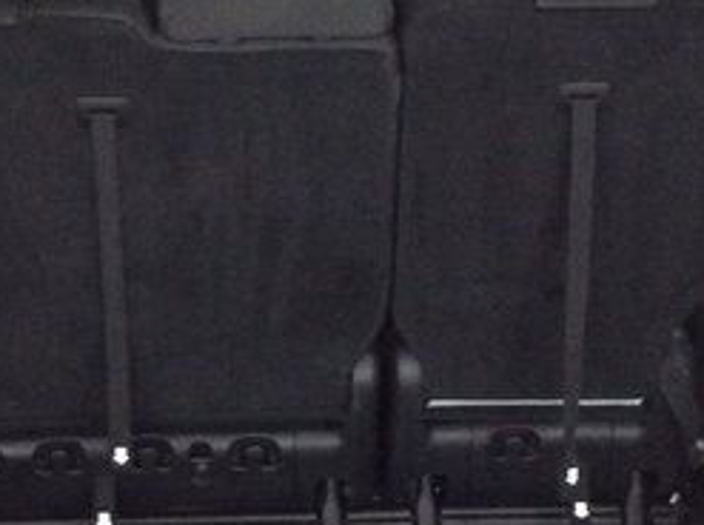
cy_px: 265
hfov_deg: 23.5
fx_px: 1684
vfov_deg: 17.7
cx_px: 259
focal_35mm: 83
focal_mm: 3.3
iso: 320
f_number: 2.4
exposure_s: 1/25
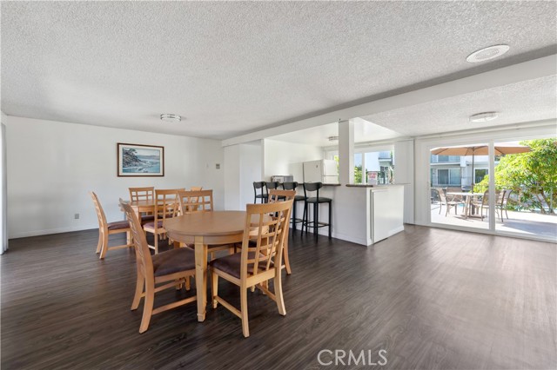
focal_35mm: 14
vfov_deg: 81.1
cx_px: 278
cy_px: 185
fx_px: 216
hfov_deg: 104.3
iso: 100
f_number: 9
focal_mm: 14
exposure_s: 1/30
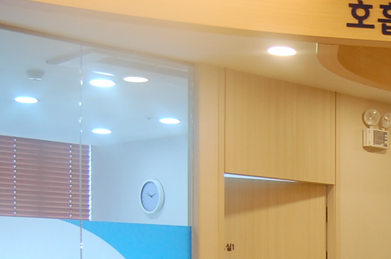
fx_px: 943
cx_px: 469
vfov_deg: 15.1
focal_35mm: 87
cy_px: 311
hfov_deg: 21.7
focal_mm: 18
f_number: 4
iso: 400
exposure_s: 1/60
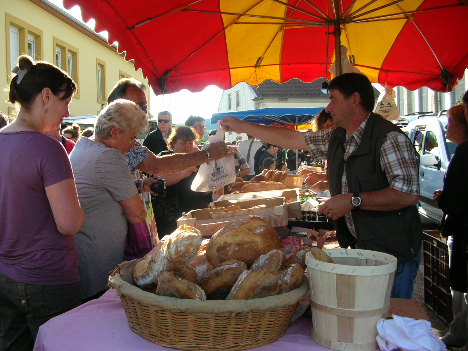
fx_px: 473
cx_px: 234
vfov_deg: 40.7
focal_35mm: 35
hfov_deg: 52.6
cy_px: 176
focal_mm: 5.8
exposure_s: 1/257
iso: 50
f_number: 2.8
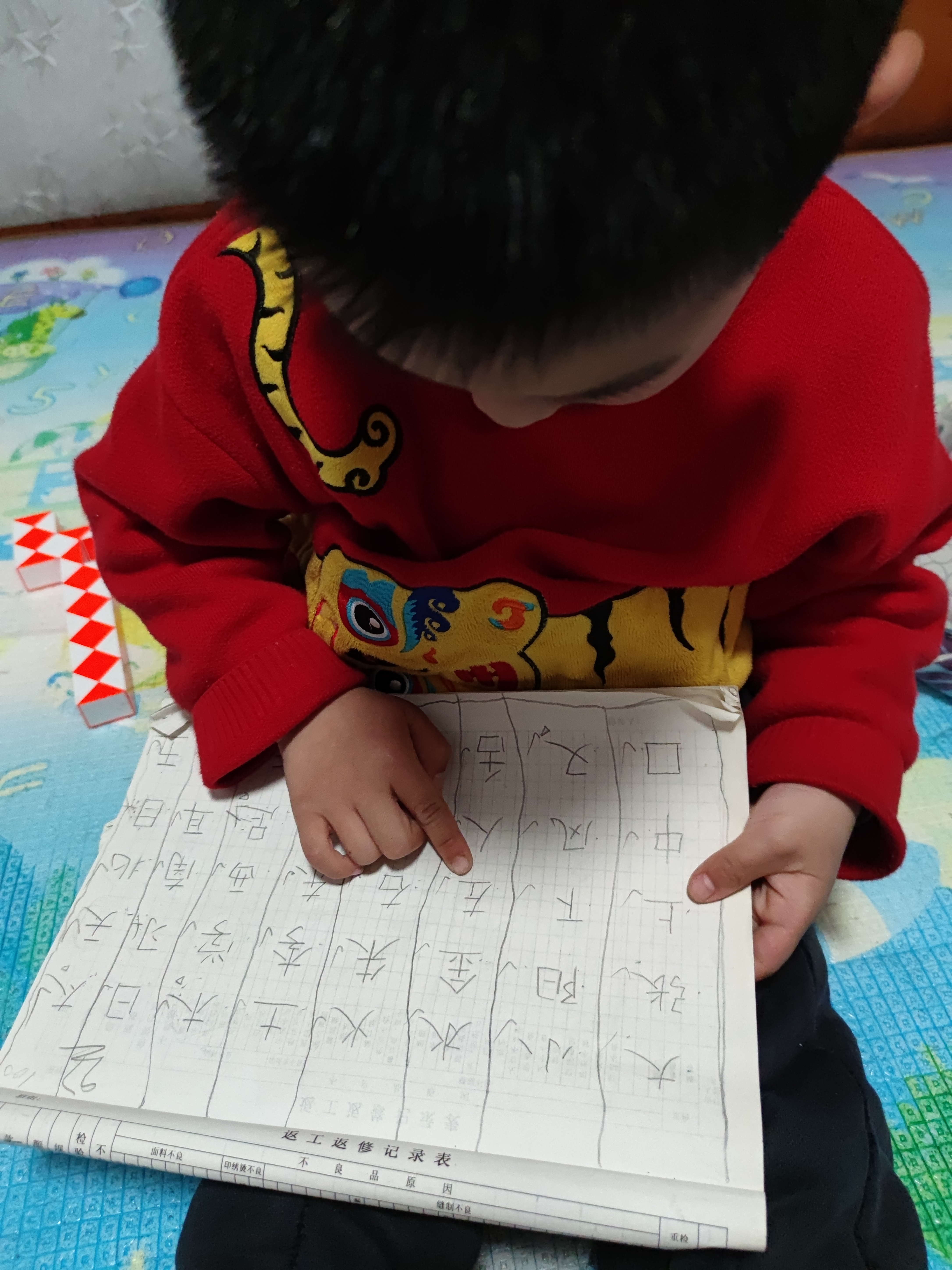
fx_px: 880
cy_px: 635
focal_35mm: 24
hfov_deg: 56.8
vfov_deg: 71.6
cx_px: 476
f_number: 1.69
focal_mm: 6.72
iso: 1618
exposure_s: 1/50
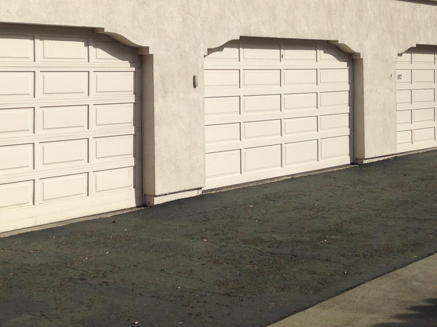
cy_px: 86
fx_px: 934
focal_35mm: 74
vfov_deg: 19.8
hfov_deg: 26.1
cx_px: 128
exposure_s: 1/2710
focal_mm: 4.12
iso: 50
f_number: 2.4
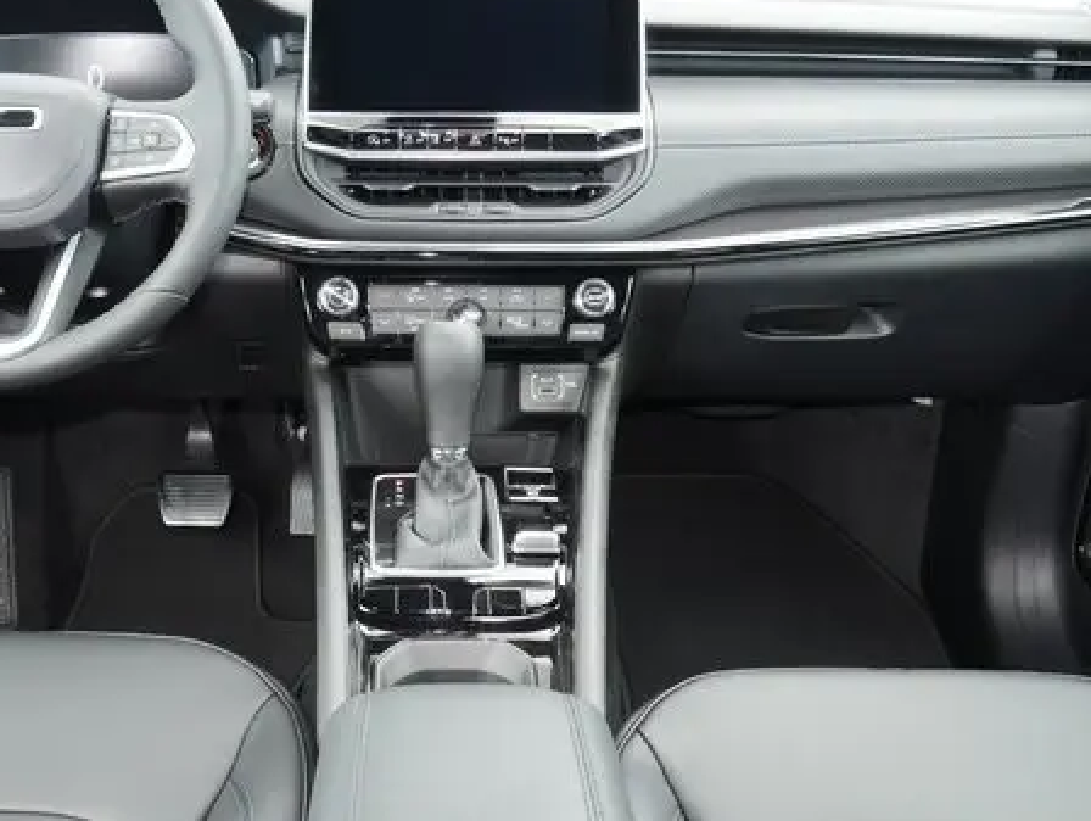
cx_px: 429
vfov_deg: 36.0
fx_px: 1262
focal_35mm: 40
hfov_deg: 46.5
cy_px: 462
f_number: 5
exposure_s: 1/15
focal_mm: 14
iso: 200
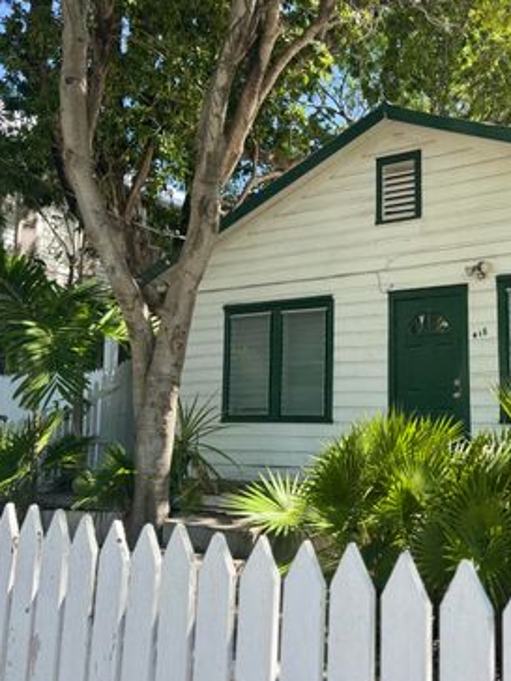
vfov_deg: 55.4
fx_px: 650
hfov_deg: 41.7
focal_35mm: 33
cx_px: 384
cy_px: 338
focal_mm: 6.76
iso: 80
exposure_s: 1/995
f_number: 1.78
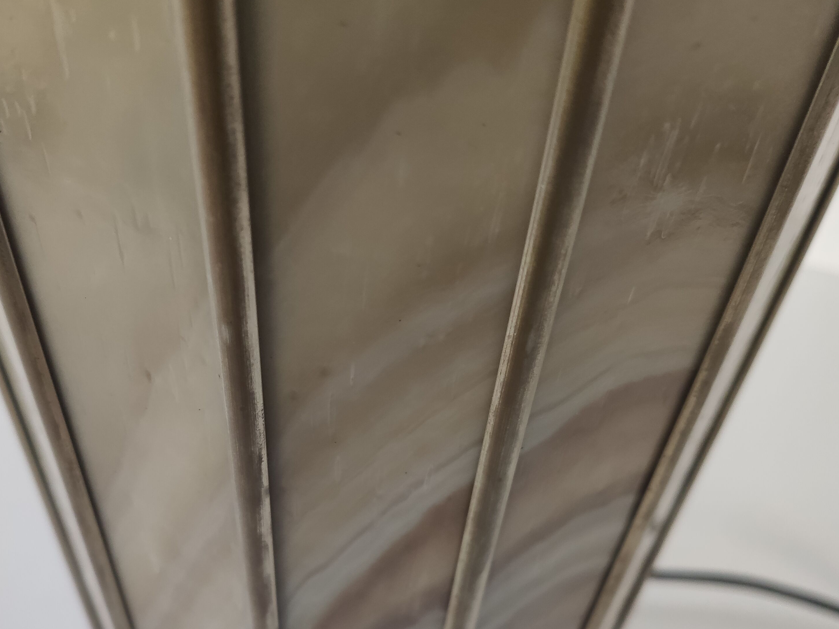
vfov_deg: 39.3
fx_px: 873
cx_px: 343
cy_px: 409
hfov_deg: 51.1
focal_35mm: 36
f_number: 1.75
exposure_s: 1/100
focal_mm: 4.75
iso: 319
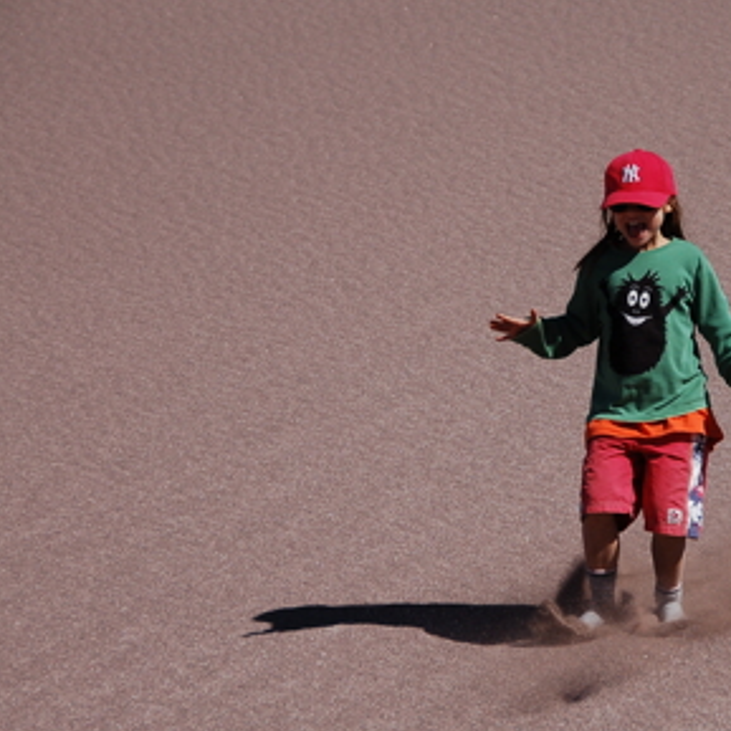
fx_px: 4635
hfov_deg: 9.0
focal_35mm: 194
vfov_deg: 9.0
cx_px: 635
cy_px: 367
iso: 200
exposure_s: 1/1600
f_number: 5.3
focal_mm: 80
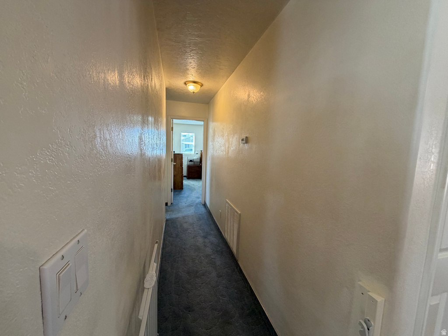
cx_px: 224
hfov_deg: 102.1
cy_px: 168
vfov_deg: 85.7
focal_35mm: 14
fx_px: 181
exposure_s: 1/60
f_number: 2.2
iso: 250
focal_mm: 2.22
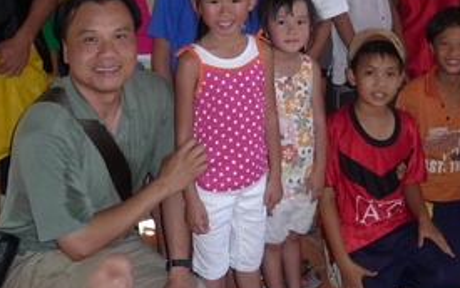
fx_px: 865
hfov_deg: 29.1
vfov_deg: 18.1
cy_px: -42
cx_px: 366
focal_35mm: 69
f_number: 3.3
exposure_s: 1/250
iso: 200
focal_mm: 4.7
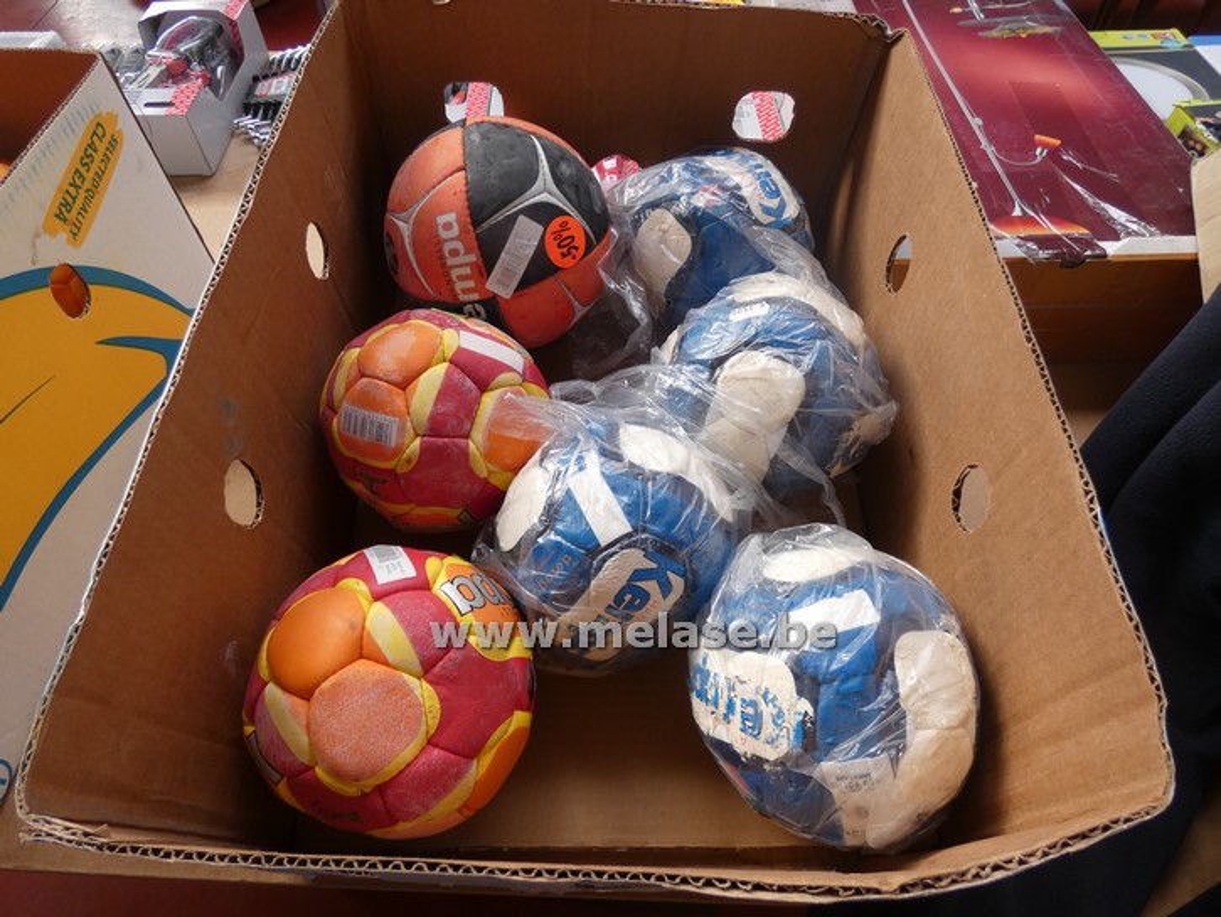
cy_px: 458
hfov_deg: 81.7
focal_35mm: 20
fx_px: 706
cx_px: 610
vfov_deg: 66.0
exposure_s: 1/125
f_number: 2.8
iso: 125
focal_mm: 3.6
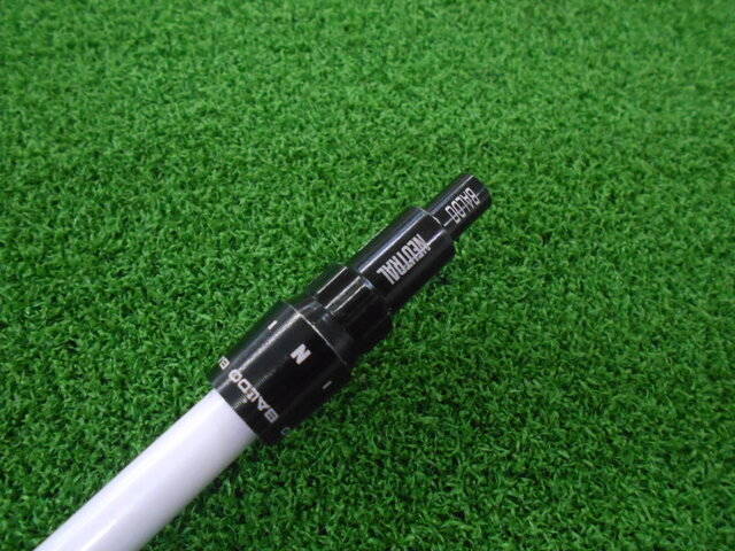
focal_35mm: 26
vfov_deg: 53.1
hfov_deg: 67.3
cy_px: 276
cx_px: 368
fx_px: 552
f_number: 3.2
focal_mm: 4.6
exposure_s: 1/80
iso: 800
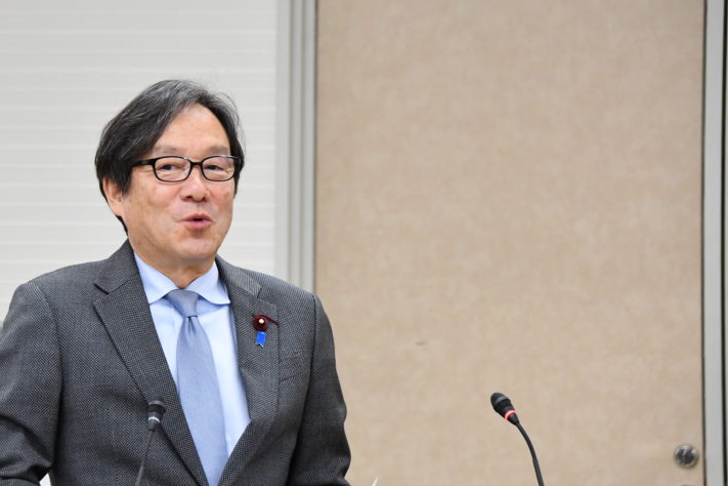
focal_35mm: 292
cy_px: 169
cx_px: 206
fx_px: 5899
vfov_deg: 4.7
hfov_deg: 7.1
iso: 3200
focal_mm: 135
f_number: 5.6
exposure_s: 1/200
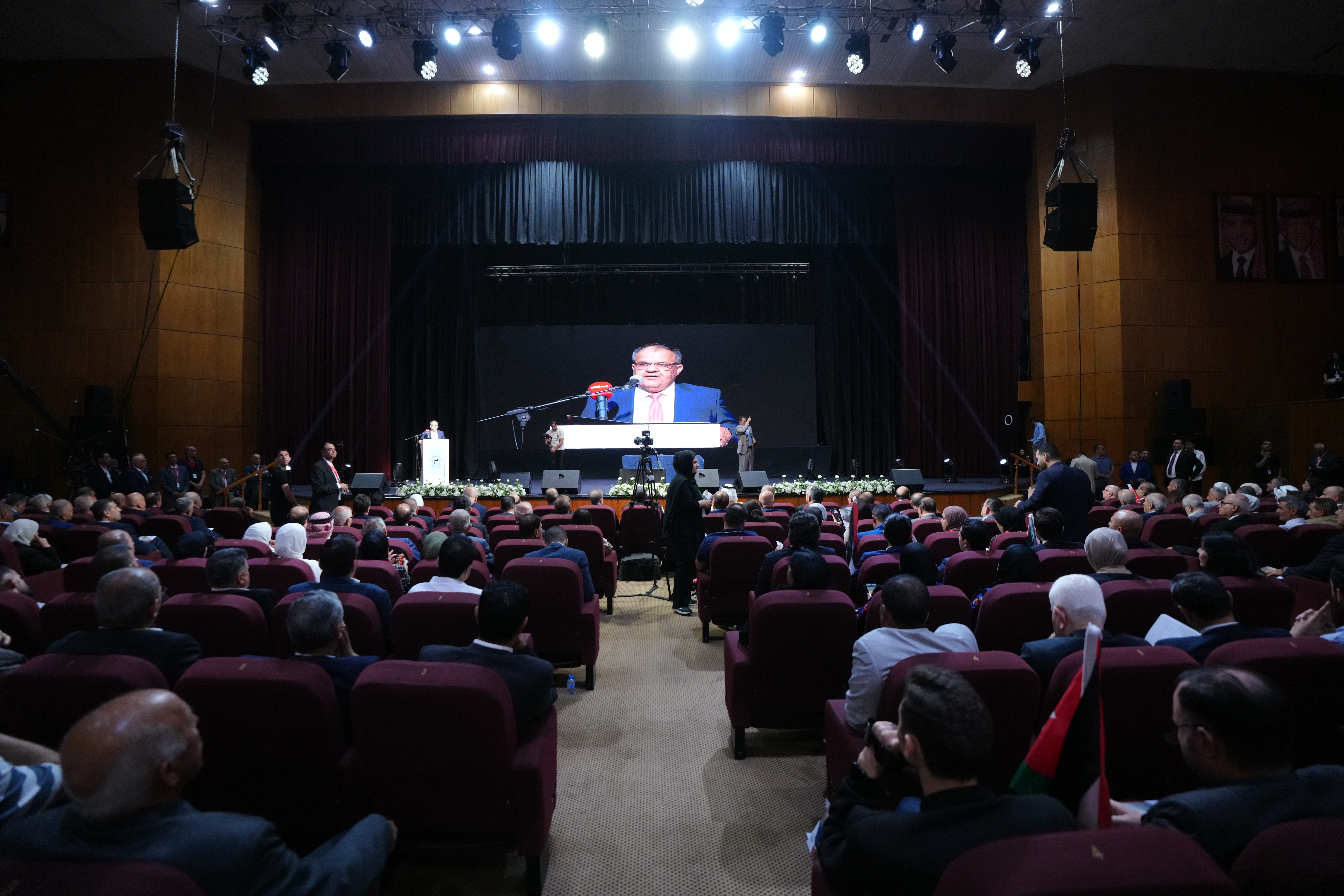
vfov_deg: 73.7
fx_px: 597
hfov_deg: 96.7
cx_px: 672
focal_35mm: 16
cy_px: 448
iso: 4000
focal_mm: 16
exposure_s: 1/400
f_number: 2.8
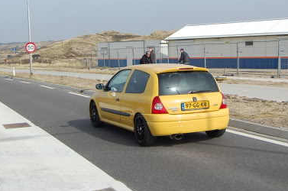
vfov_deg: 23.7
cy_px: 38
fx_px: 447
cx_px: 175
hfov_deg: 35.6
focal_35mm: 56
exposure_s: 1/1250
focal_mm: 22
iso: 200
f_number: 5
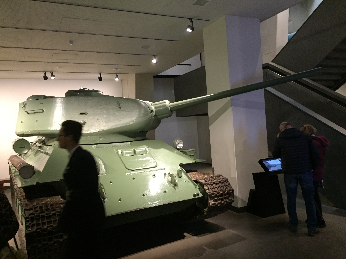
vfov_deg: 48.2
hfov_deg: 61.7
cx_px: 173
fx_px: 290
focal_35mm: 29
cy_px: 130
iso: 250
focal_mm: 4.15
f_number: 2.2
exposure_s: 1/25
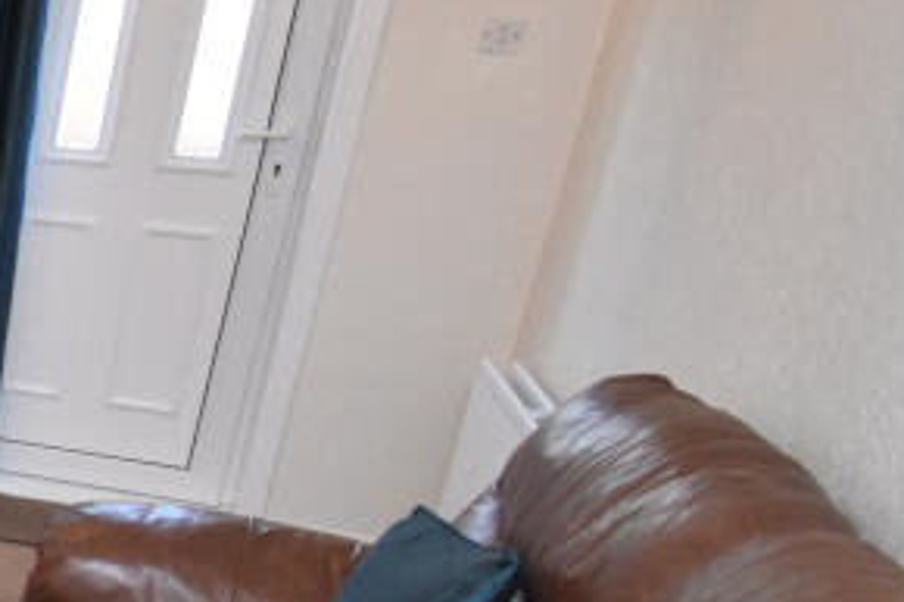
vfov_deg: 25.1
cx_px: -630
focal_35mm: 53
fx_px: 1330
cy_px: 482
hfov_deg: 23.7
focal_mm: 10
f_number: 4.5
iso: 1600
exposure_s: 1/125
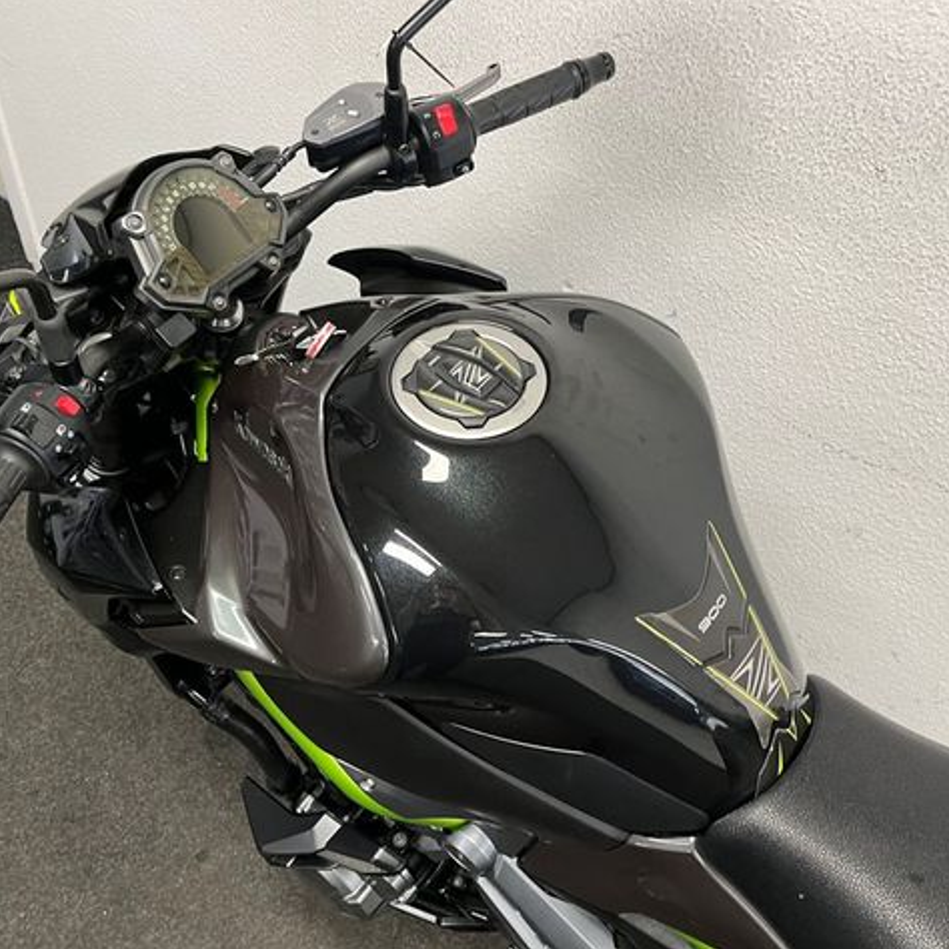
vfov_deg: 52.5
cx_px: 410
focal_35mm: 31
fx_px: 962
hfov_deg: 52.4
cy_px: 470
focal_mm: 5.1
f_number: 1.6
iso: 125
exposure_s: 1/50
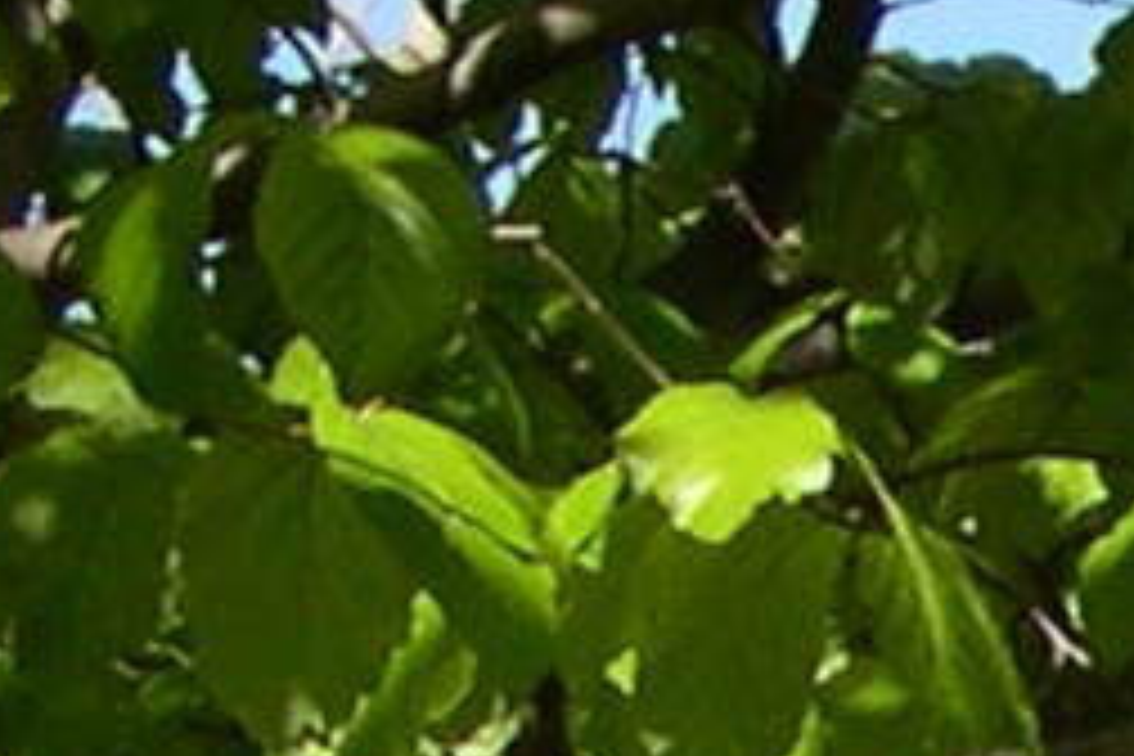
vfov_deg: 4.6
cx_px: 3699
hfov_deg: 6.5
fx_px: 8882
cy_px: 2632
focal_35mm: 282
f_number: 7.6
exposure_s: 1/113
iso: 100
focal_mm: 8
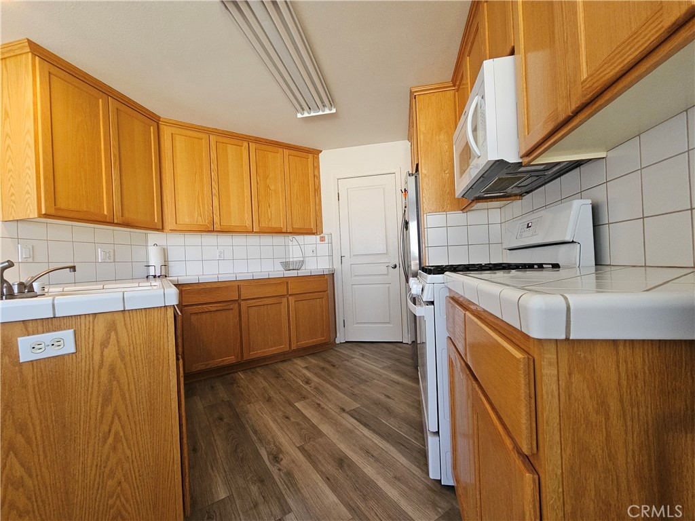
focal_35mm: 13
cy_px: 260
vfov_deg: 89.9
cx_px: 348
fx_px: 261
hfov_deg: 106.2
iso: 320
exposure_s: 1/60
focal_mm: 2.2
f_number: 2.2
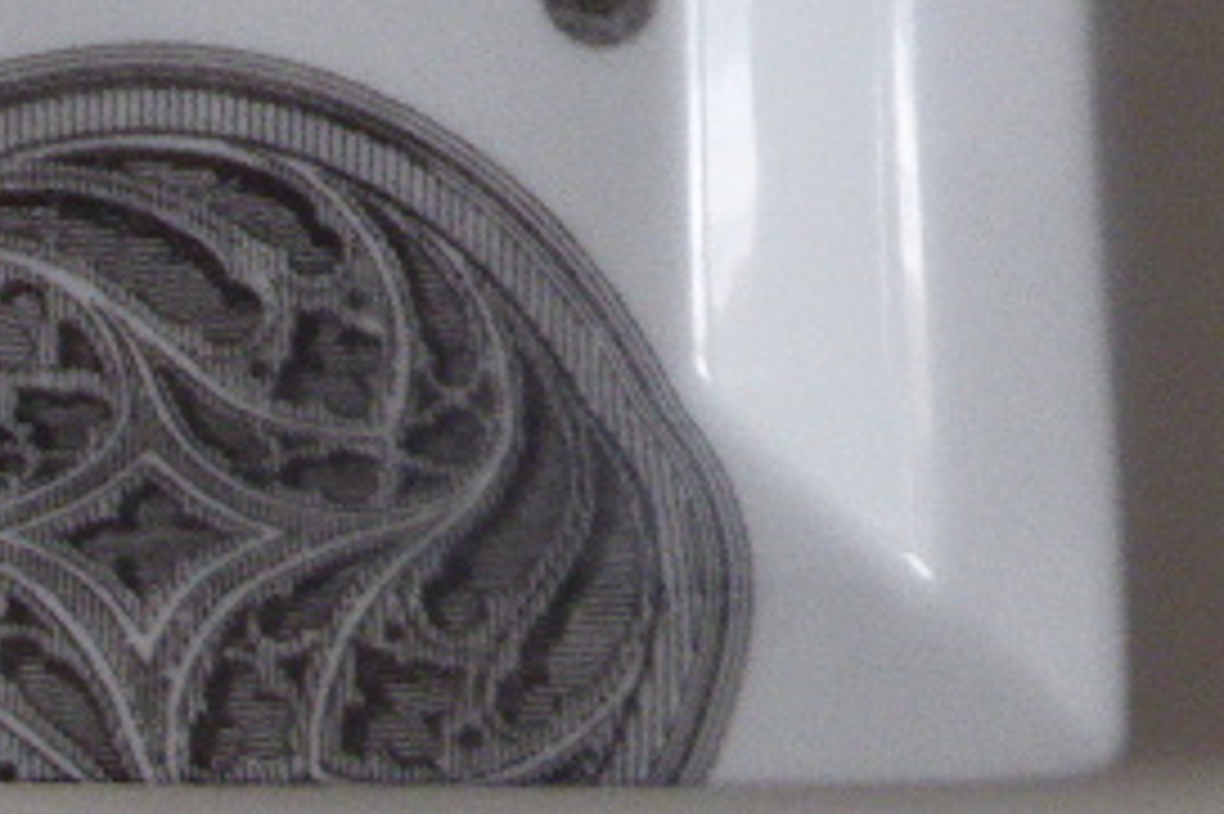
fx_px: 3330
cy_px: -117
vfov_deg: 13.6
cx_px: 176
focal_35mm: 98
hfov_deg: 20.5
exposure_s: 1/40
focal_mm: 6.9
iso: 400
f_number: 3.9
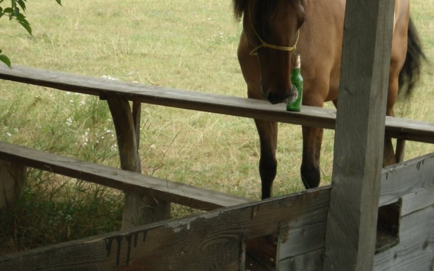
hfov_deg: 21.4
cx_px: 260
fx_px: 1147
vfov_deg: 13.5
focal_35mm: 97
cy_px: 109
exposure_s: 1/80
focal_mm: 11.1
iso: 80
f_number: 4.6
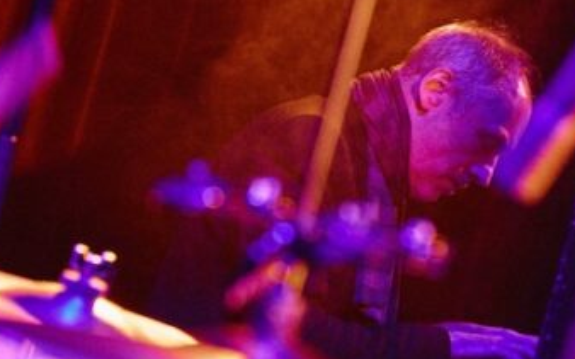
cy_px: 132
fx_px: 3384
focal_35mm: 216
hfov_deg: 9.7
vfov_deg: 6.1
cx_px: 301
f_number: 3.5
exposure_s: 1/125
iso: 4000
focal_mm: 70
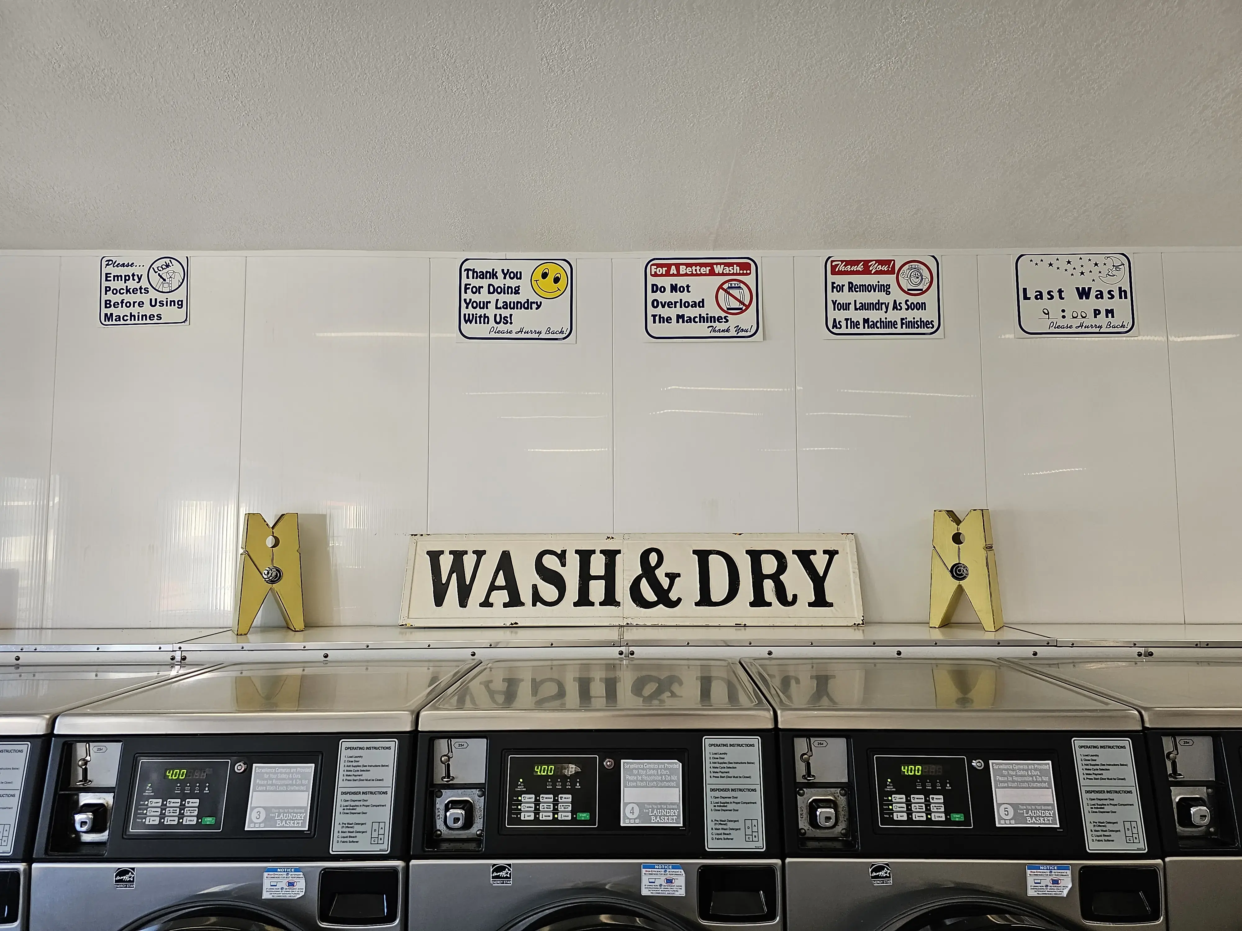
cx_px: 621
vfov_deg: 58.9
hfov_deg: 73.9
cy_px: 466
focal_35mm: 23
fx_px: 825
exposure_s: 1/120
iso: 160
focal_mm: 6.3
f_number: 1.7
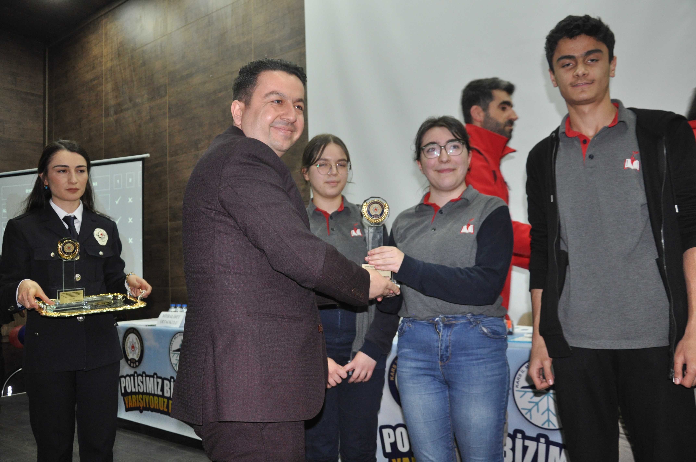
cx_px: 348
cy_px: 231
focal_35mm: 32
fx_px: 608
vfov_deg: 41.6
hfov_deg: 59.6
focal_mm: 21
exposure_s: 1/60
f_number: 3.8
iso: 800
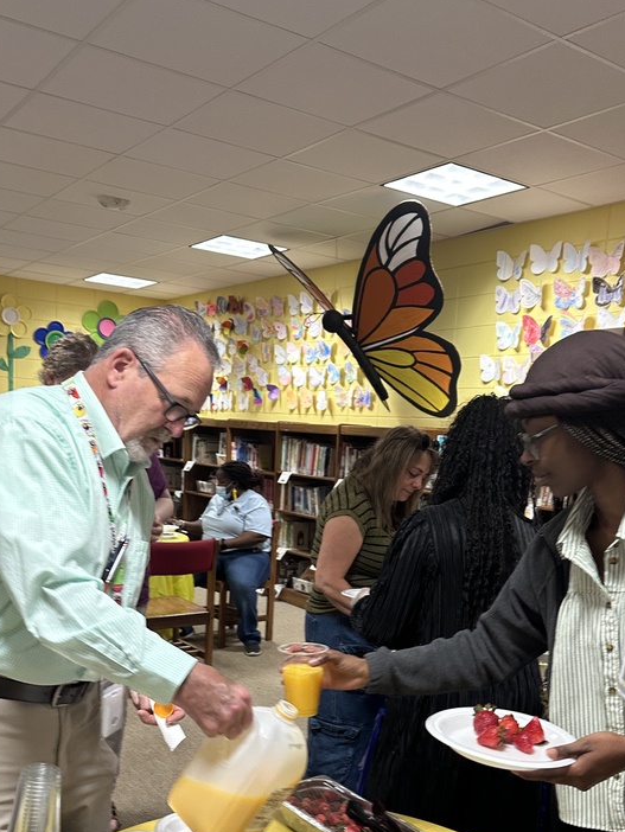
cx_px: 363
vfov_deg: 51.5
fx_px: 842
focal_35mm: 35
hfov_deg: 40.6
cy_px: 562
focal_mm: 6.86
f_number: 1.78
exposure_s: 1/64
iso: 250
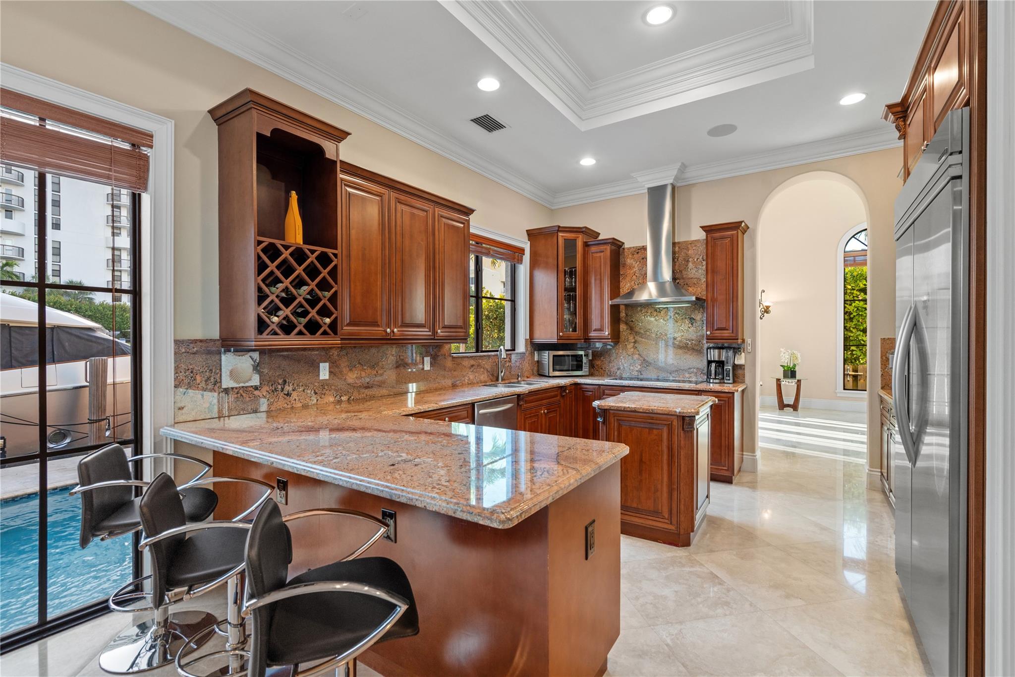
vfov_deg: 73.7
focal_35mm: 16
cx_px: 508
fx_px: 451
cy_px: 338
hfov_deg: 96.7
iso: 200
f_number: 7.1
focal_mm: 16
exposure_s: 1/3
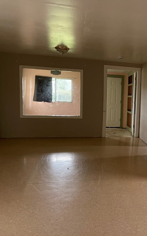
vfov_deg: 52.7
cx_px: 150
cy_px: 118
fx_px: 237
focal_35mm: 37
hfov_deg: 31.6
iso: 320
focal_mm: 5.1
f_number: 1.6
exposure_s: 1/60
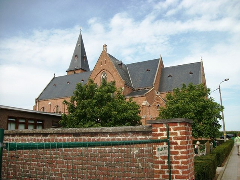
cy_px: 90
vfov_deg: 44.2
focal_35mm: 32
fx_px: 222
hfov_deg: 56.8
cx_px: 120
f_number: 2.9
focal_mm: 5.7
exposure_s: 1/1000
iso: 80
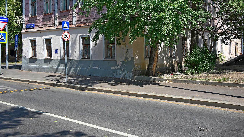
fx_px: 259
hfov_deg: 50.5
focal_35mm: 40
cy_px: 53
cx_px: 121
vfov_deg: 29.6
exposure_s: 1/60
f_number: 11
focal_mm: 35
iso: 100
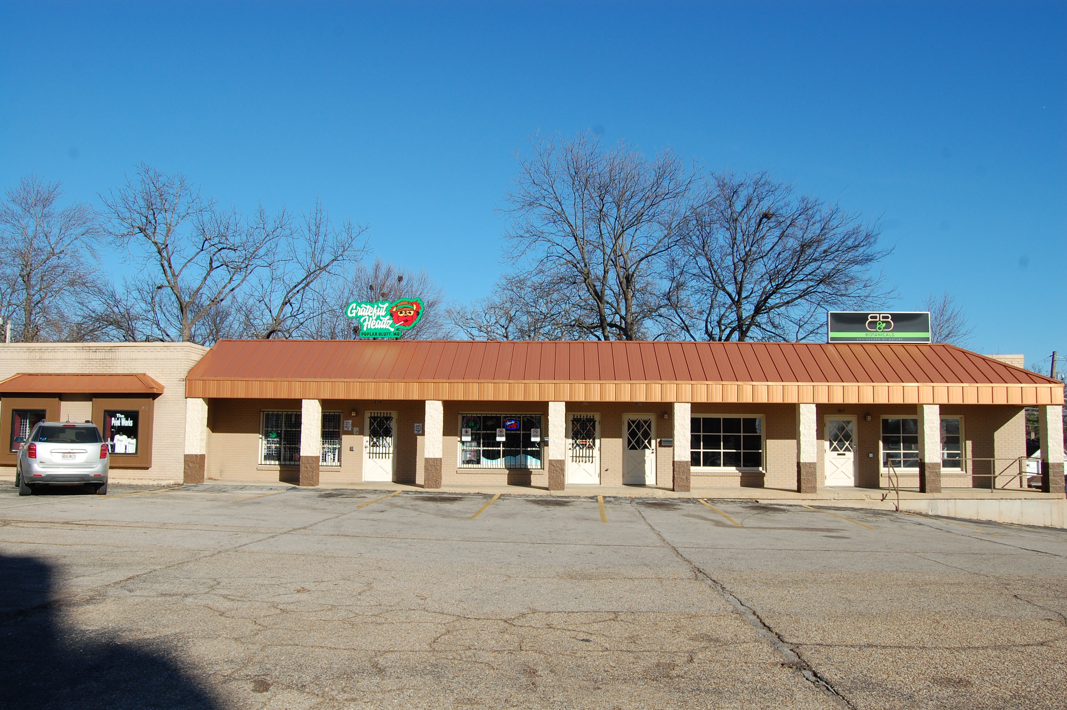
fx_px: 800
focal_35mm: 27
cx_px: 534
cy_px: 355
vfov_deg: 47.8
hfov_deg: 67.4
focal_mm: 18
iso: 200
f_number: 9
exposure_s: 1/320
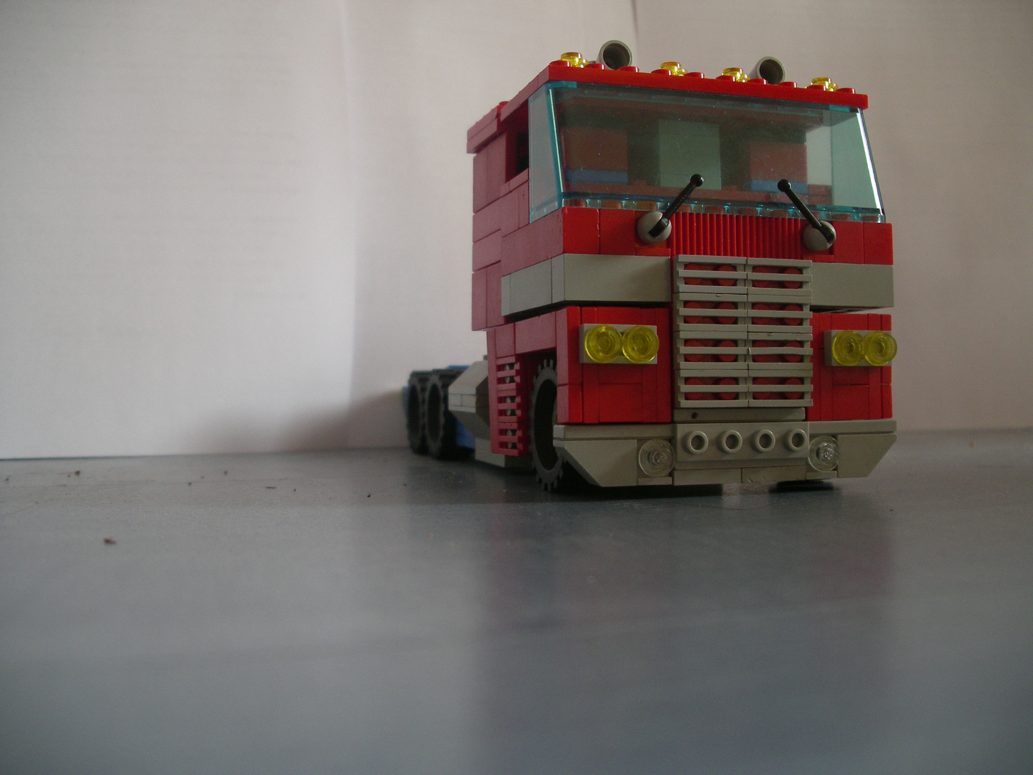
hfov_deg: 50.1
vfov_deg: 38.7
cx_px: 516
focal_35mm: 37
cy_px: 388
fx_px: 1104
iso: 200
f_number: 2.8
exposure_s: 1/6
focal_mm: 7.8
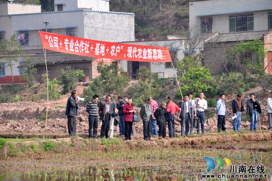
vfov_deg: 8.7
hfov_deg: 13.1
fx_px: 1188
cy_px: 90
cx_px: 136
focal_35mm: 158
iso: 200
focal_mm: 105
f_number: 8
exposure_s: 1/320
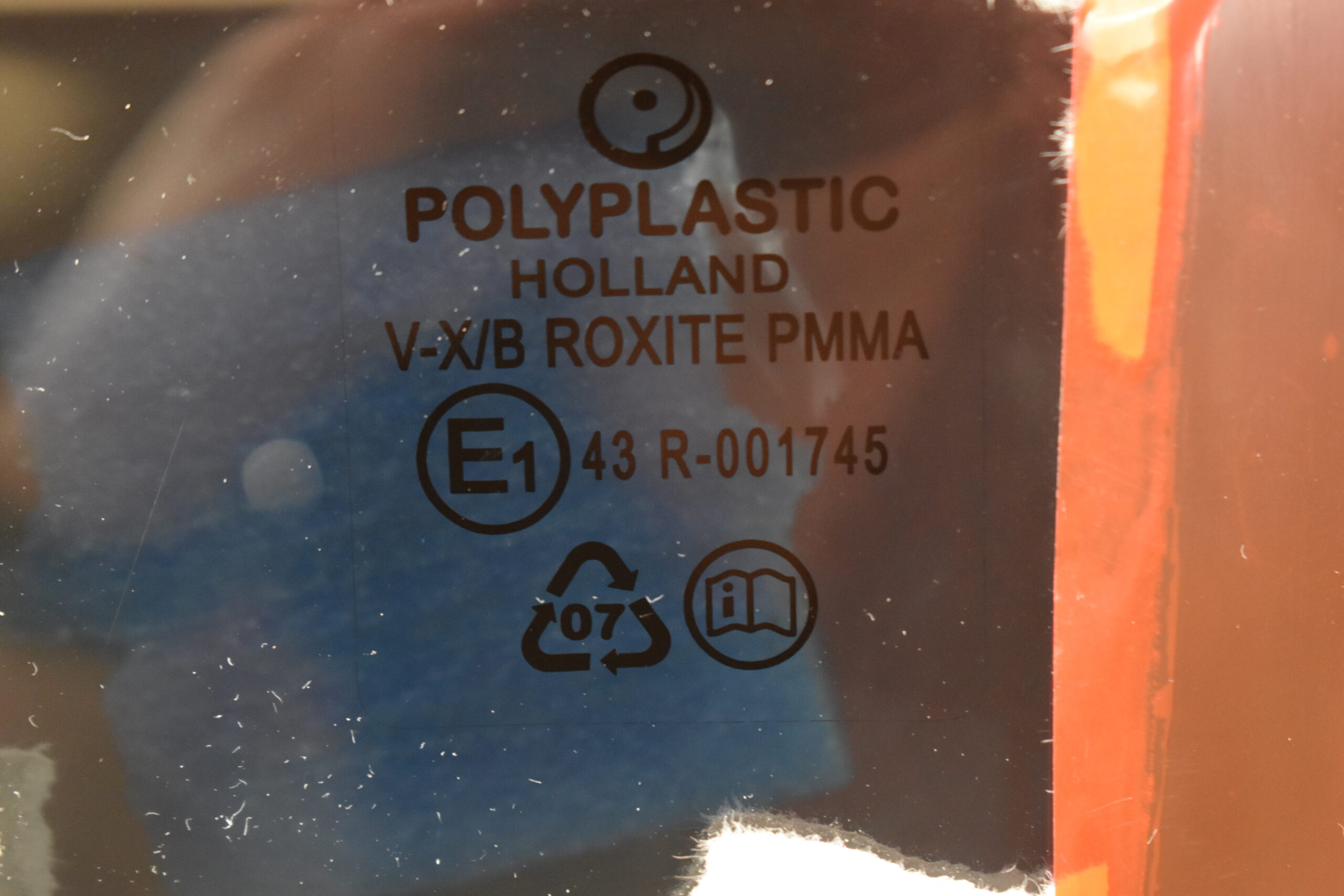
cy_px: 448
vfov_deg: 16.6
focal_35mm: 82
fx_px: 3080
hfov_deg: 24.6
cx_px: 672
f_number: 5.6
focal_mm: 55
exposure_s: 1/60
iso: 2800
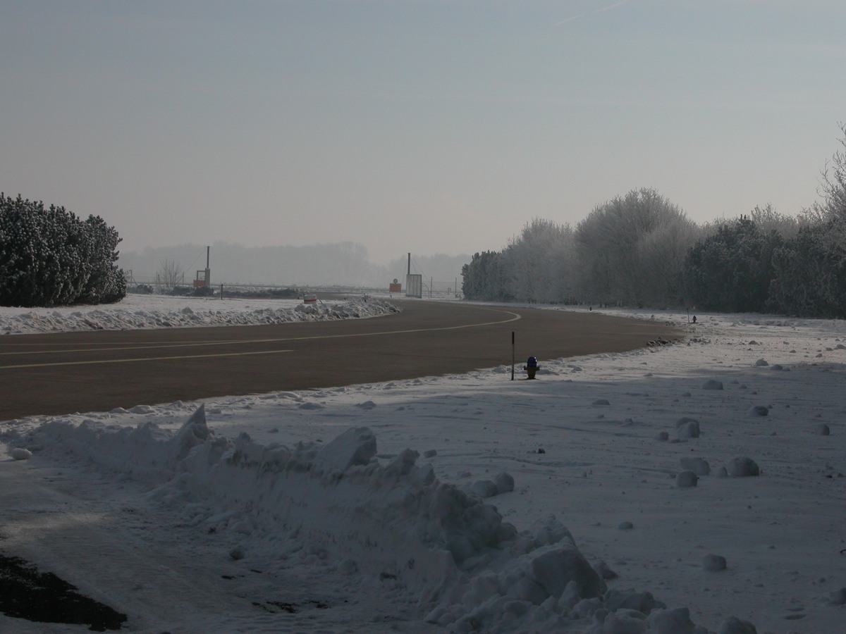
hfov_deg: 25.0
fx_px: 1906
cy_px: 317
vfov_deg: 18.9
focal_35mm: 78
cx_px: 423
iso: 100
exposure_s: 1/2137
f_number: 6.1
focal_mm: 19.9
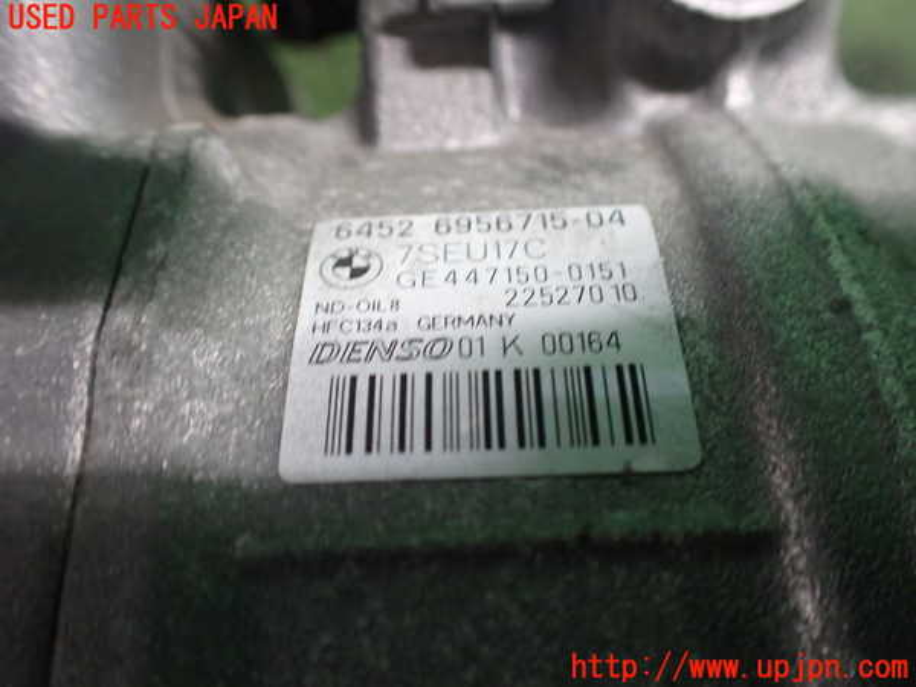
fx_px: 794
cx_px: 458
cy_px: 344
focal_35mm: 30
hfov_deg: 60.0
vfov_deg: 46.8
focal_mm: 5.4
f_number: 2.3
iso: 800
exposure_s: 1/50
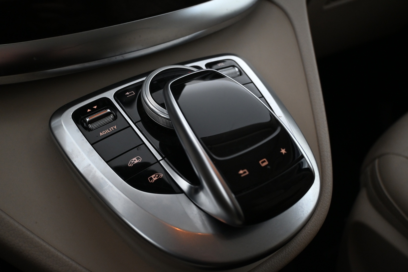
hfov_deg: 60.7
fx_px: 348
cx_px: 204
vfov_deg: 42.6
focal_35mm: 31
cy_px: 136
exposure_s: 1/30
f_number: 3.8
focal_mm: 20.5
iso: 1100
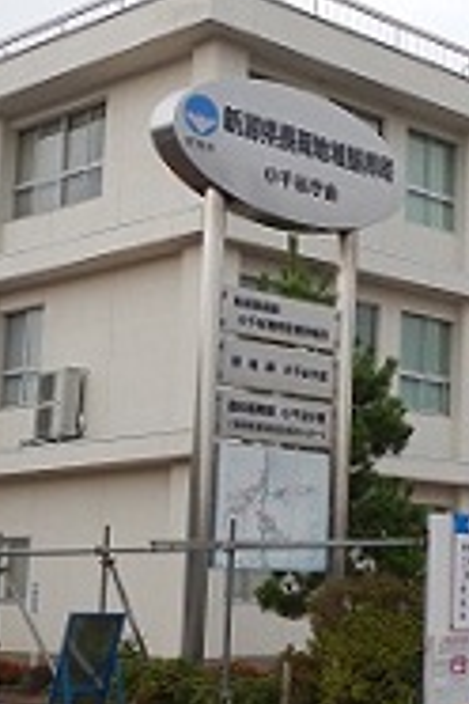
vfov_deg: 27.0
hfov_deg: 16.9
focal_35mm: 75
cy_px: 394
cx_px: 654
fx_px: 1466
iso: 125
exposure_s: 1/160
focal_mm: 5
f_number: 3.9
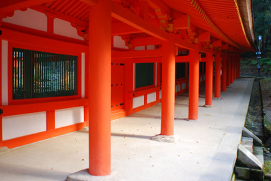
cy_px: 90
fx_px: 226
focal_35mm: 30
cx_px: 136
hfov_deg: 61.9
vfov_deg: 43.7
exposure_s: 1/40
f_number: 3.2
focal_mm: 20
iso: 100
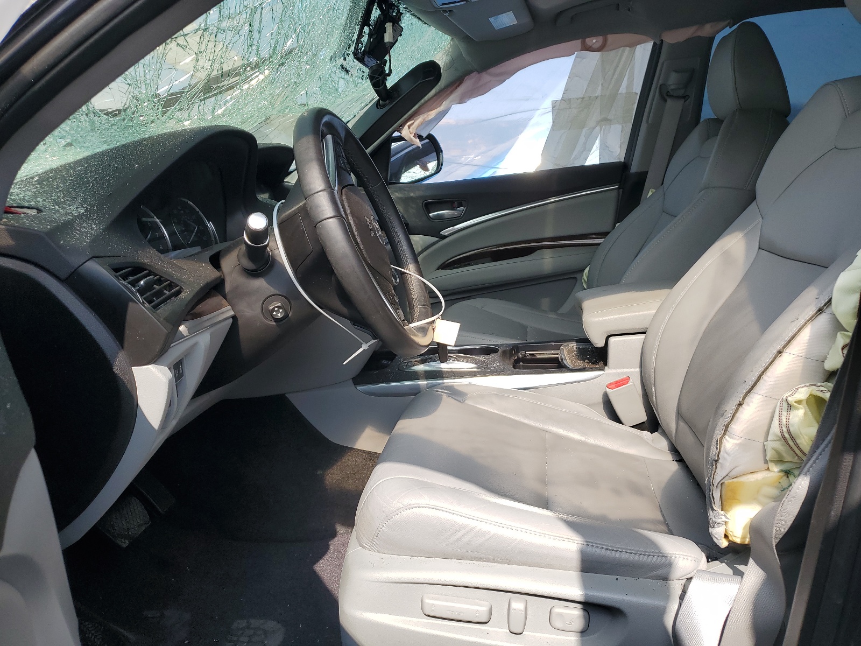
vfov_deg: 53.1
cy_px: 323
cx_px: 430
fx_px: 647
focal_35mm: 26
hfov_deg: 67.3
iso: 50
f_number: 1.5
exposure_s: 1/1429
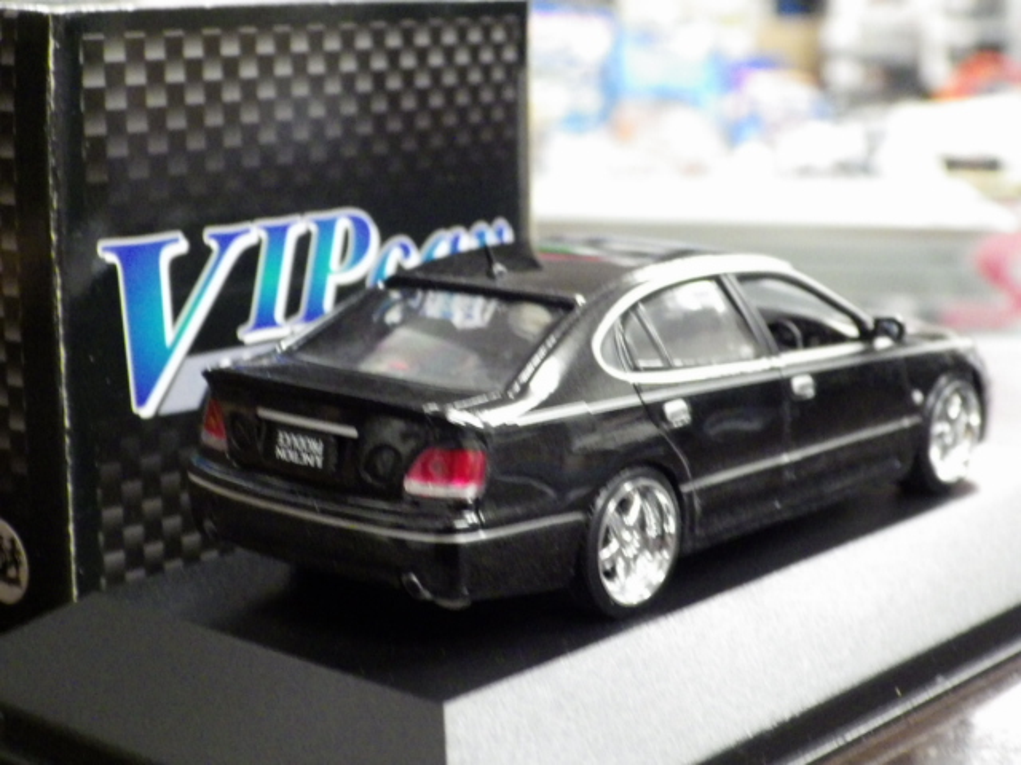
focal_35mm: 71
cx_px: 510
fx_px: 2094
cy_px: 382
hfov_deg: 27.4
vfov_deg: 20.7
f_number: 4.2
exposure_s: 1/25
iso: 1600
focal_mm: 12.8
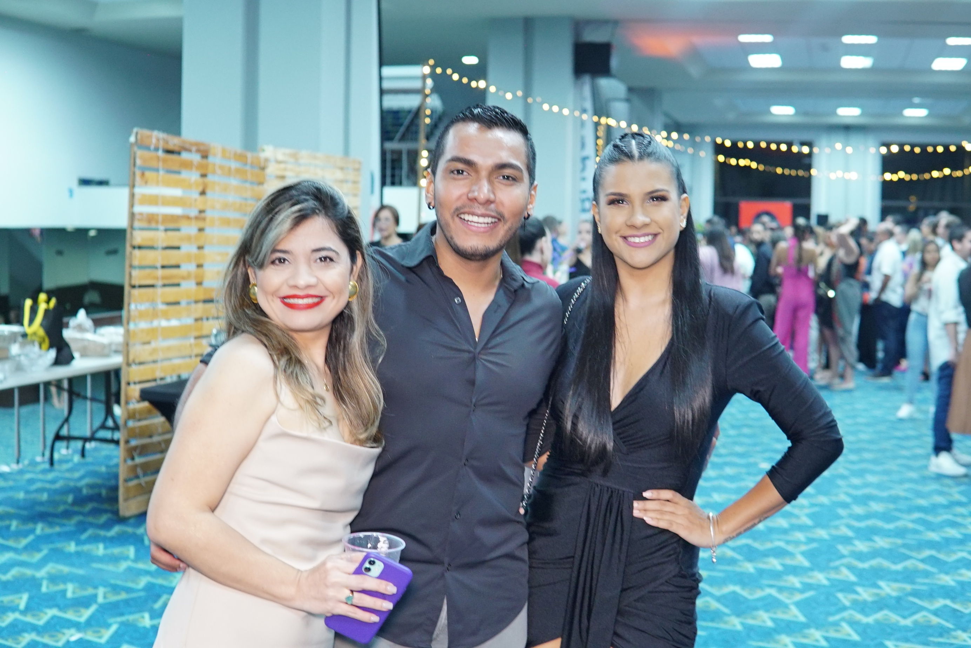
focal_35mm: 45
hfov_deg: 43.6
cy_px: 324
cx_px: 486
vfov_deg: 29.9
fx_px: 1214
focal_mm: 30
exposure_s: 1/50
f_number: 3.2
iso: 1600
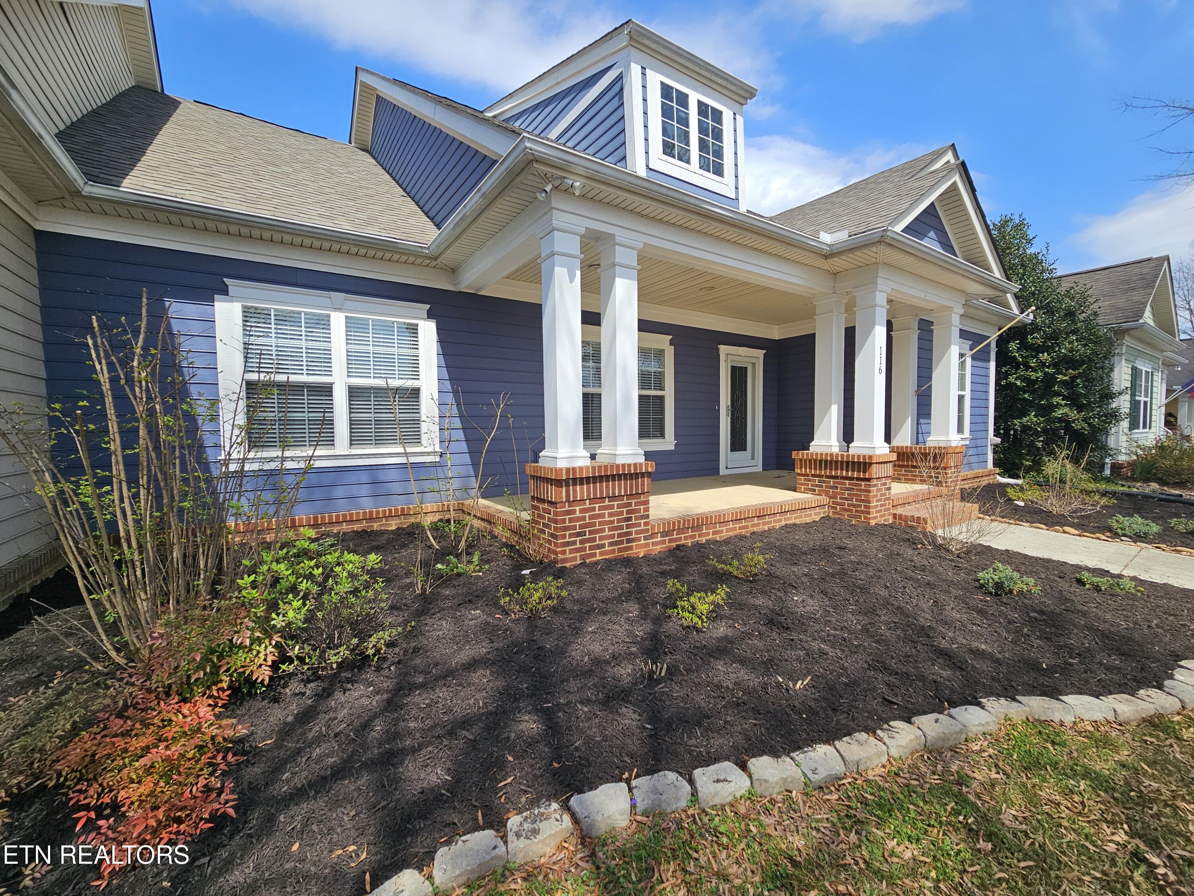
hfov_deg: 106.2
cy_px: 448
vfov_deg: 89.9
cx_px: 597
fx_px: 448
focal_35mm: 13
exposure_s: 1/1465
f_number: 2.2
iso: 50
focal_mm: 2.2
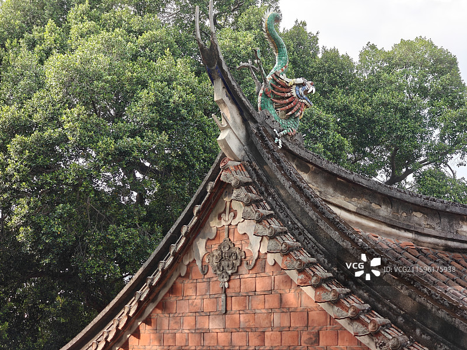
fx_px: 945
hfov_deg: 27.8
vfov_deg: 21.0
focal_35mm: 70
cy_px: 175
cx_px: 234
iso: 64
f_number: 2.6
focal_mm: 13.3
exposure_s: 1/154
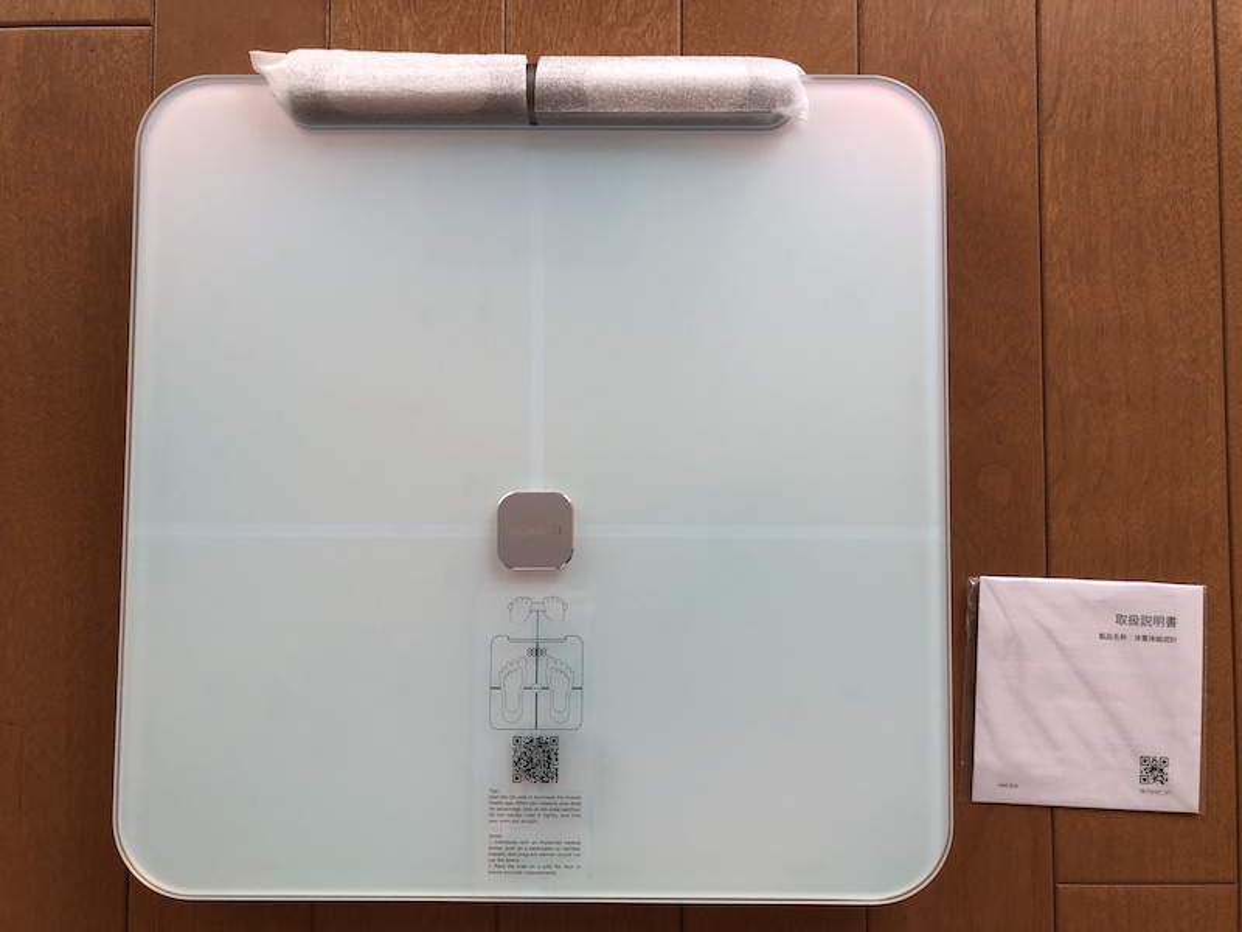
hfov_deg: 63.4
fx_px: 1005
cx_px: 621
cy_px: 466
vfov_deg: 49.7
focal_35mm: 28
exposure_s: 1/120
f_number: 1.8
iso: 32
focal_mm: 3.99
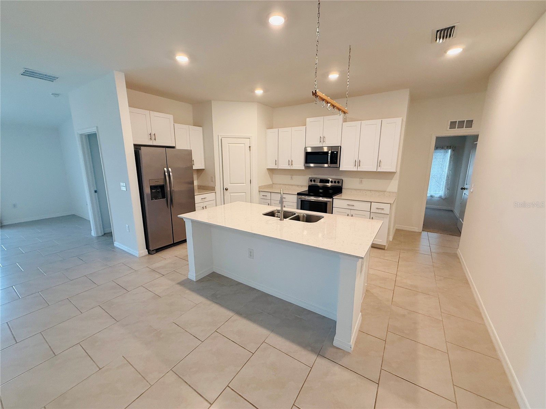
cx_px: 273
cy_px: 204
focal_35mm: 14
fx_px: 221
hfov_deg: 102.1
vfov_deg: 85.7
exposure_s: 1/120
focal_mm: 2.22
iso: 250
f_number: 2.2
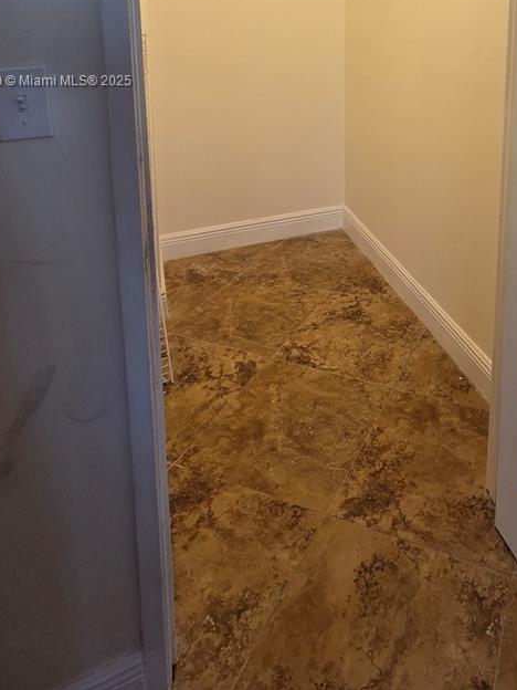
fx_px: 498
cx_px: 426
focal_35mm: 25
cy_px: 82
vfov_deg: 60.0
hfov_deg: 50.9
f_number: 2.2
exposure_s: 1/120
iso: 125
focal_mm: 2.2
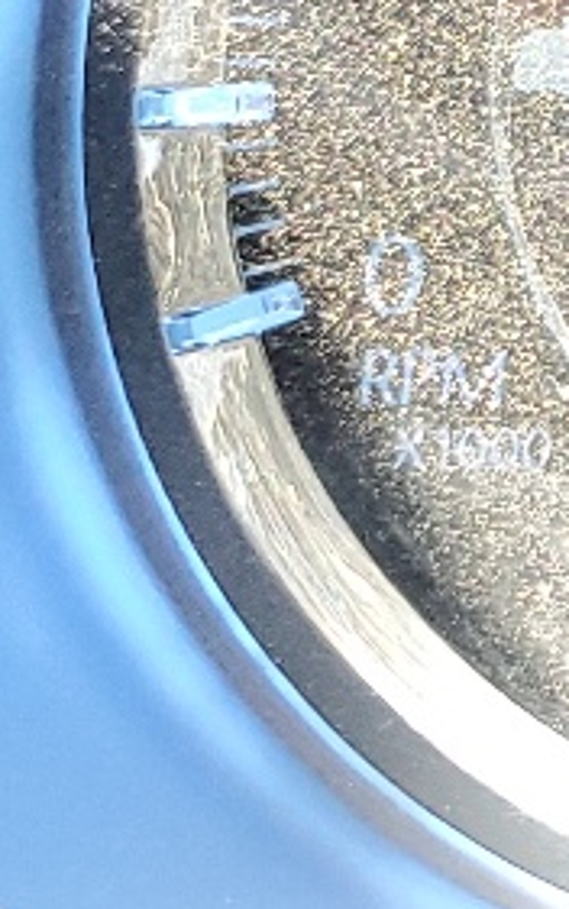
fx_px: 3889
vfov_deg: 12.8
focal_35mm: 157
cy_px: -378
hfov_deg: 6.2
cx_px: 2580
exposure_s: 1/60.2
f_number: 1.5
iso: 98
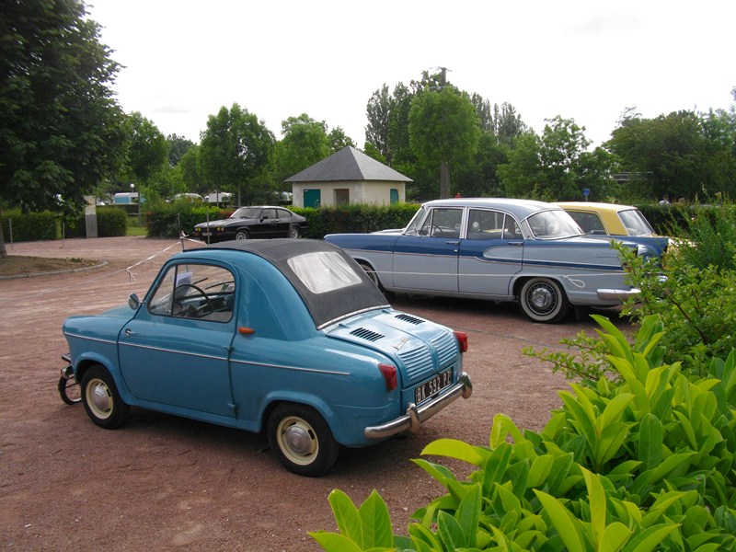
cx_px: 368
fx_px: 680
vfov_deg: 44.2
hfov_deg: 56.8
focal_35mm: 32
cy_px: 276
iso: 100
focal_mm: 5.7
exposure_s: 1/250
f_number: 5.5
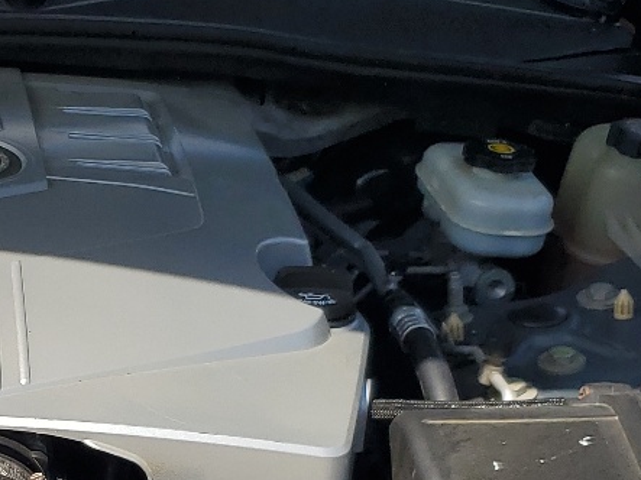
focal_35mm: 94
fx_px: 1740
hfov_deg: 20.2
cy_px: 481
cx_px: -12
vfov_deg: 15.4
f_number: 1.5
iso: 50
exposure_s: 1/5000
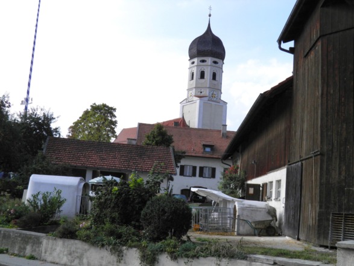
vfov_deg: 32.9
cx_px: 177
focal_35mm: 44
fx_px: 450
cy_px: 133
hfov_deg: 43.0
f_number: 6
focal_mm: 7.9
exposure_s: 1/400
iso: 100
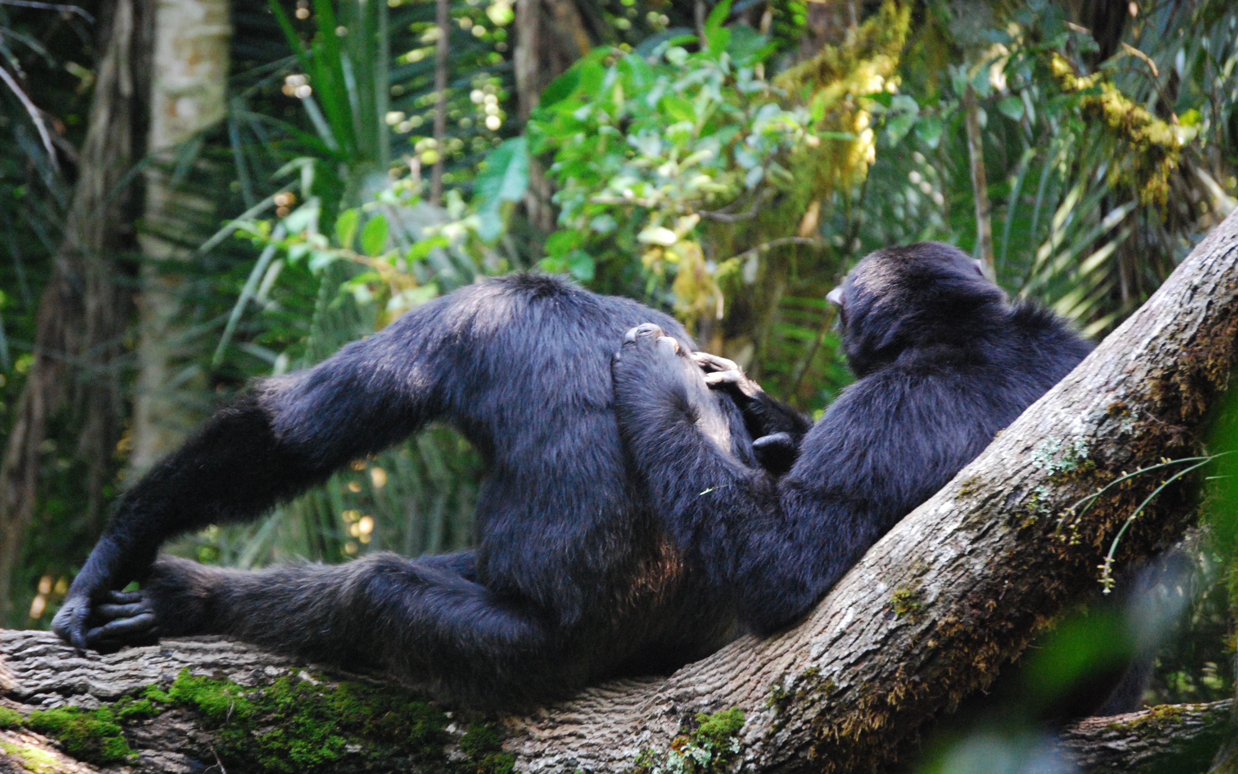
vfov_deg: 6.3
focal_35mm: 208
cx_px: 620
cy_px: 396
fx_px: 7001
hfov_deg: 10.1
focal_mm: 135
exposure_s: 1/160
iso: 1600
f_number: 5
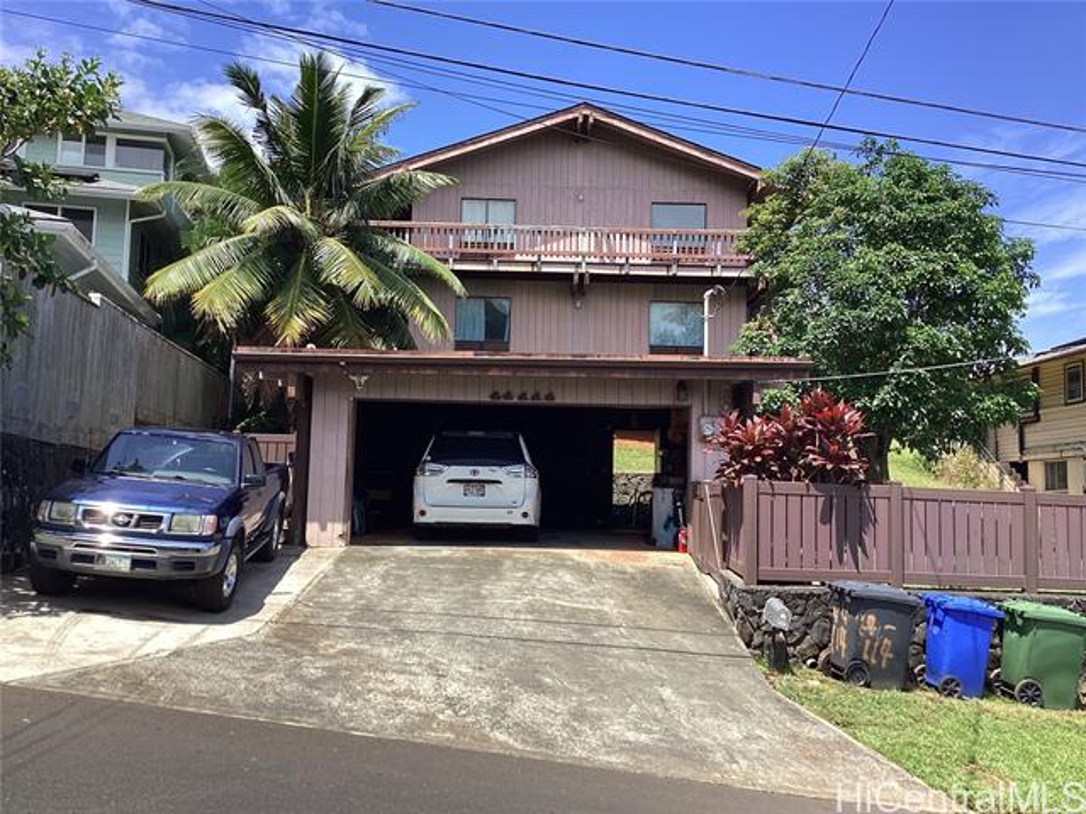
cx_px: 543
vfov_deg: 45.4
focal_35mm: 31
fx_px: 973
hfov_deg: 58.4
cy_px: 407
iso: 25
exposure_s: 1/769
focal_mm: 3.3
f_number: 2.4
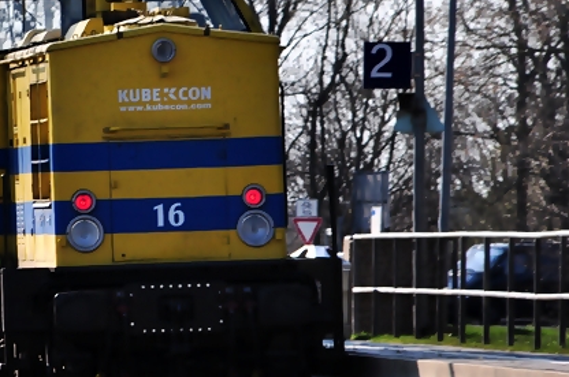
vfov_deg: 2.0
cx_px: -112
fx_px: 10782
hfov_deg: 3.0
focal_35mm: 683
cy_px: 217
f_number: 11
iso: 200
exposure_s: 1/400
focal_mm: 185
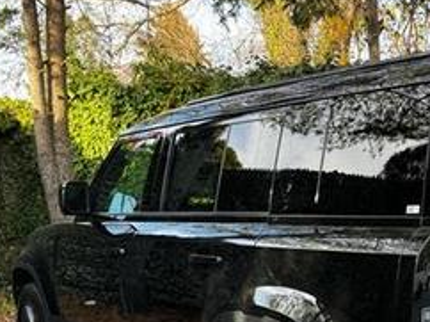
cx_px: 368
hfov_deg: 36.4
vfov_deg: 28.0
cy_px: 288
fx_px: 620
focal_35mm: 50
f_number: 1.78
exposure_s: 1/121
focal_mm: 6.76
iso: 80
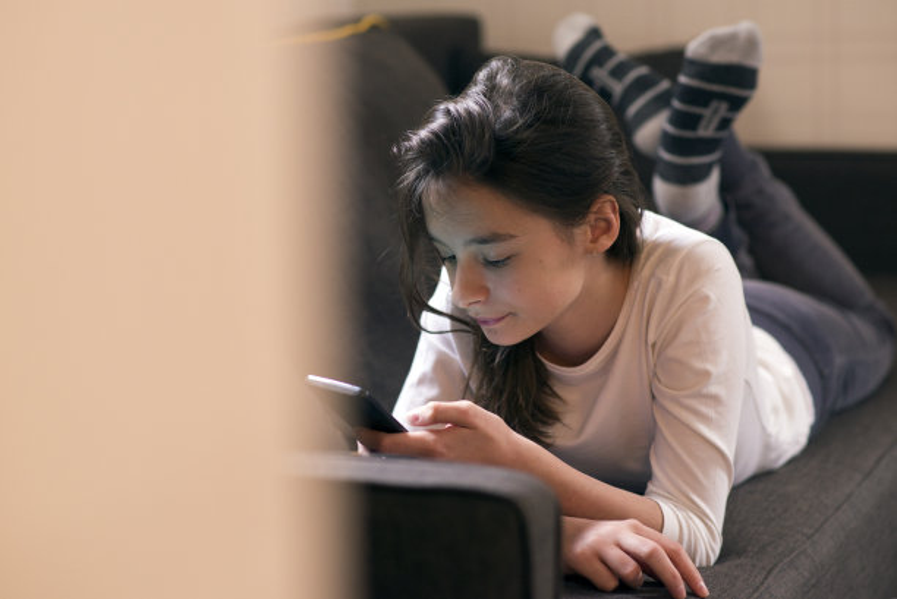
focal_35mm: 85
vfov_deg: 16.1
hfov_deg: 23.9
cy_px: 300
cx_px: 448
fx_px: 2119
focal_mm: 85
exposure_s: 1/60
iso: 640
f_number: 2.8
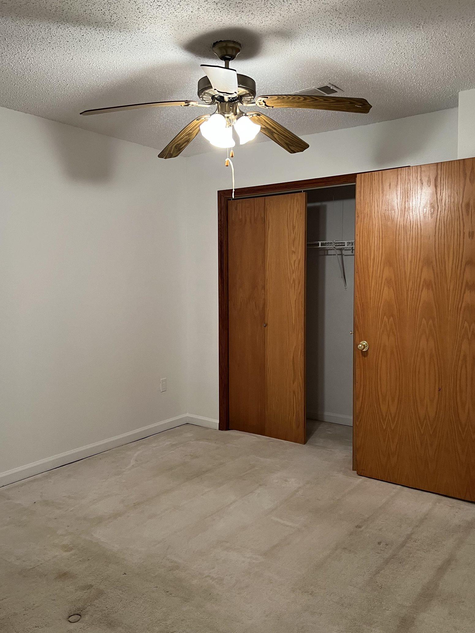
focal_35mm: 29
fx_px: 531
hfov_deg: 48.2
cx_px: 240
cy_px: 319
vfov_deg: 61.7
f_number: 1.5
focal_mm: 5.7
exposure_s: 1/60
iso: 125
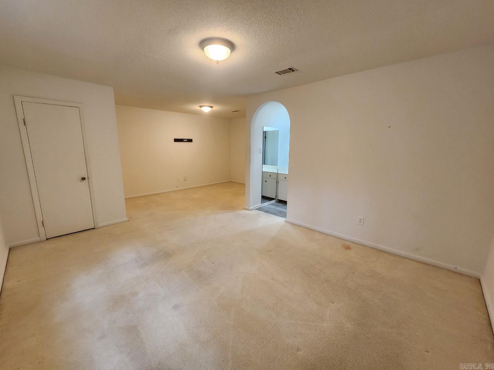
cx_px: 247
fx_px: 186
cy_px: 185
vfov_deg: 89.9
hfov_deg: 106.2
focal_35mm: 13
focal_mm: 2.2
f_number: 2.2
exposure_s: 1/60
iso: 320
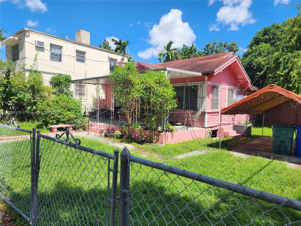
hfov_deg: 73.9
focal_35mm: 23
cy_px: 113
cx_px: 150
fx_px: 200
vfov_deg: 58.9
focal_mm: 6.4
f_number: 1.8
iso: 12
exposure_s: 1/917
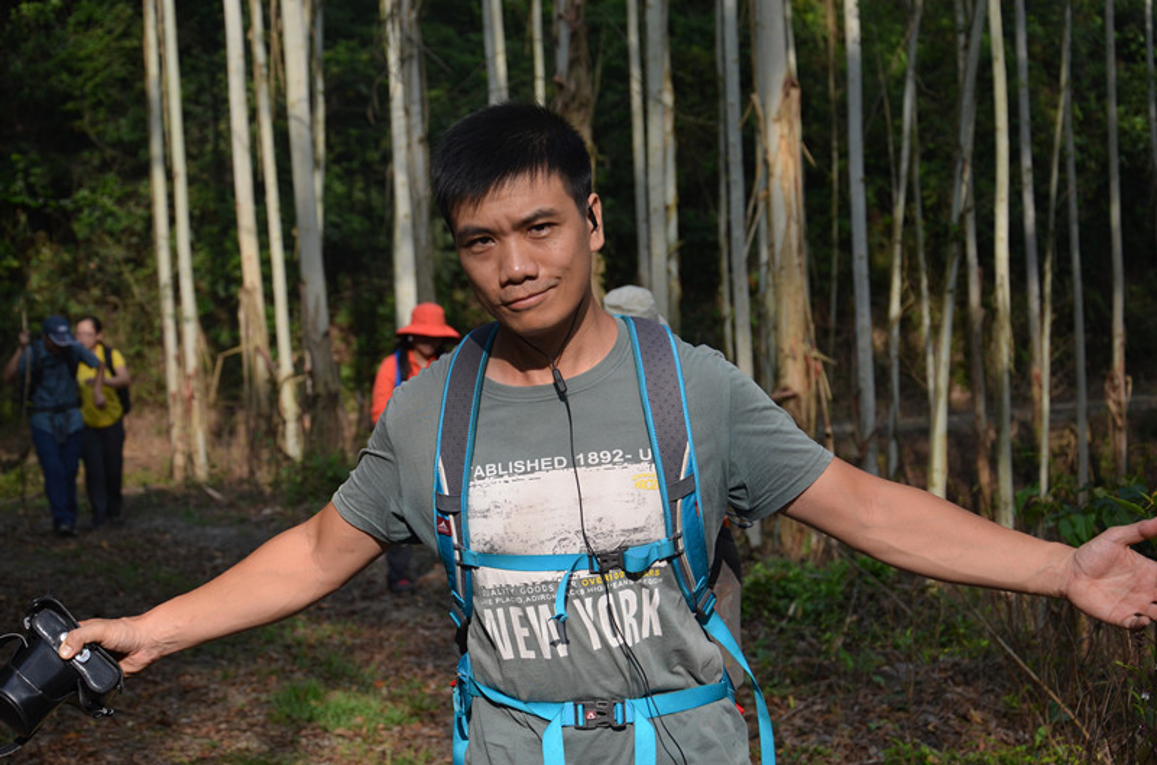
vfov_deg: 18.1
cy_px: 382
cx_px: 578
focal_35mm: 75
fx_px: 2404
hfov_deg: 27.1
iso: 400
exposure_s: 1/1250
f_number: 5
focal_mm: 50
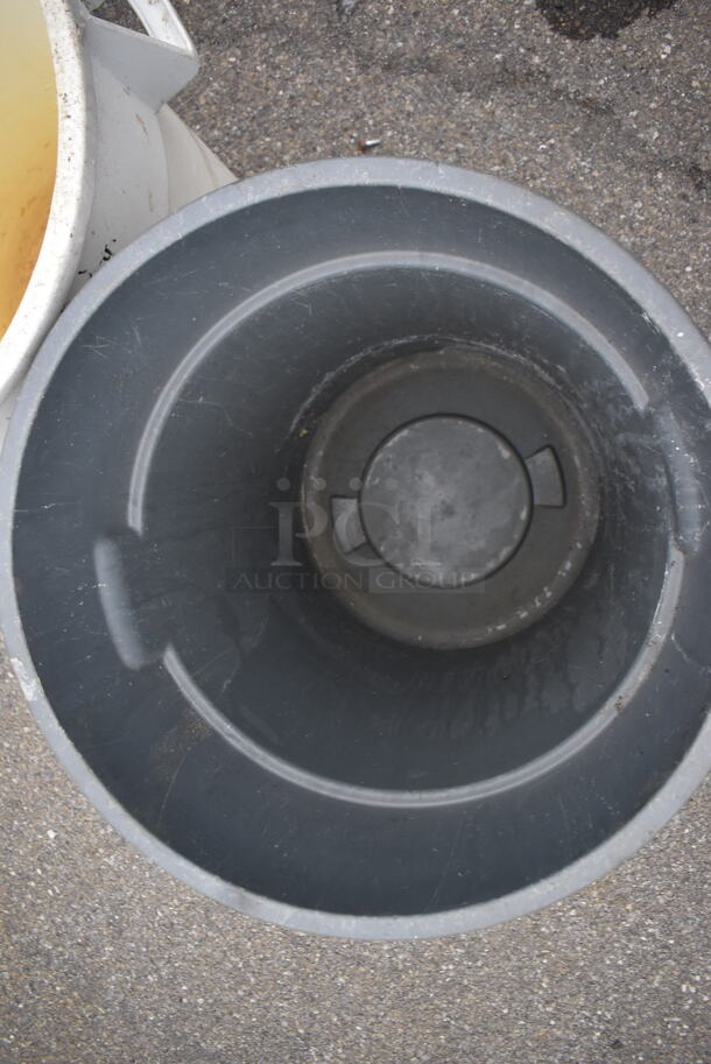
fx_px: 799
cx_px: 356
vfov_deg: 67.3
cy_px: 532
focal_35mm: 27
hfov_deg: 48.0
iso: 500
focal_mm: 18
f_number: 3.5
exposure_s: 1/250
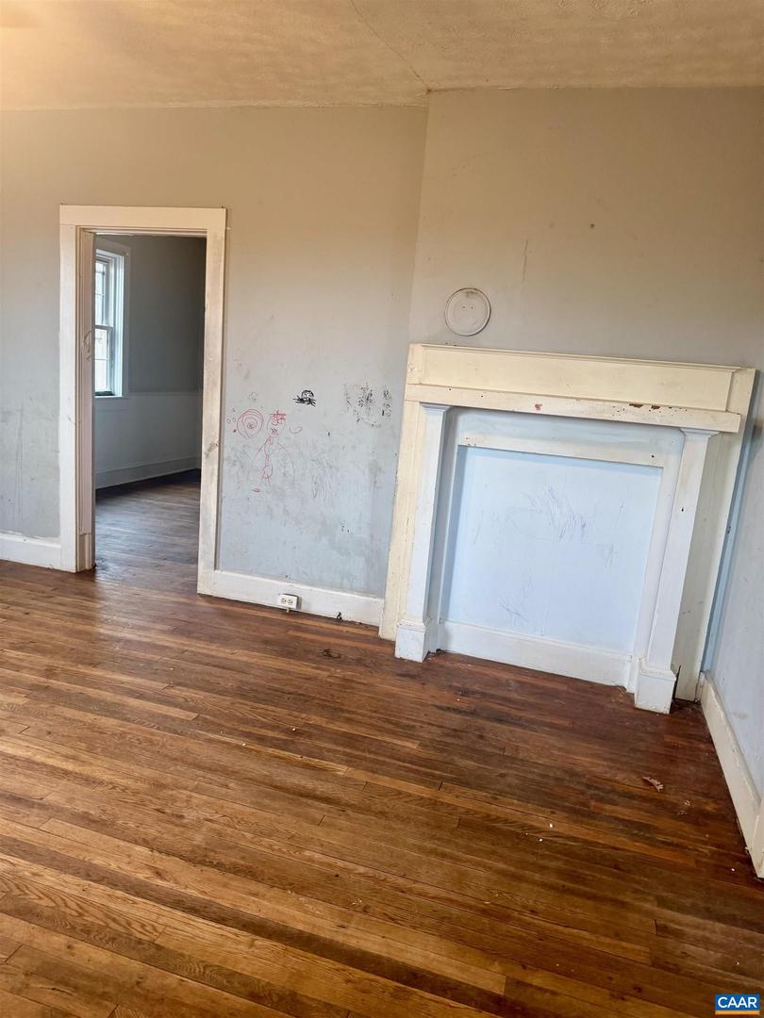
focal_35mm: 24
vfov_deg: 71.6
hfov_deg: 56.8
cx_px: 382
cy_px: 509
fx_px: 706
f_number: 1.78
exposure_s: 1/60
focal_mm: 6.76
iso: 200
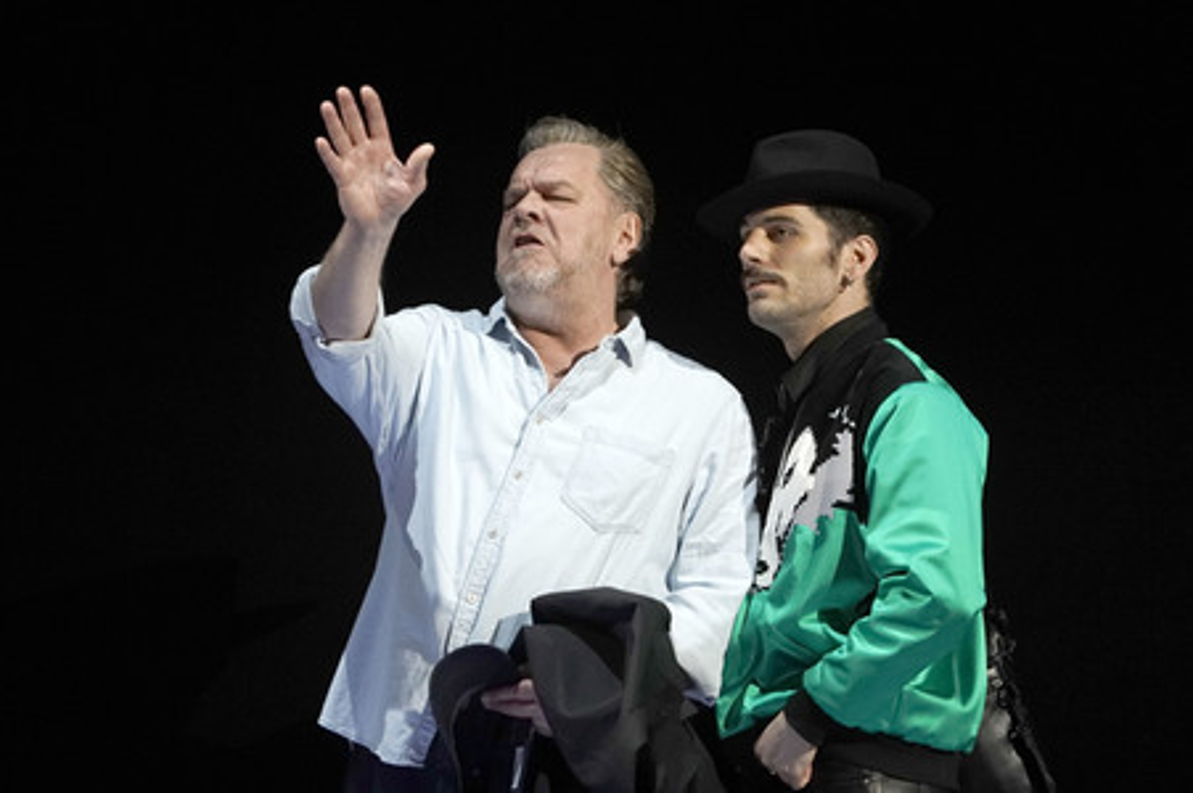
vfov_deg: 3.6
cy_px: 396
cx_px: 596
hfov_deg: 5.4
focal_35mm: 382
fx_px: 12649
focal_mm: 382
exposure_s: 1/200
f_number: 6.3
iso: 4000
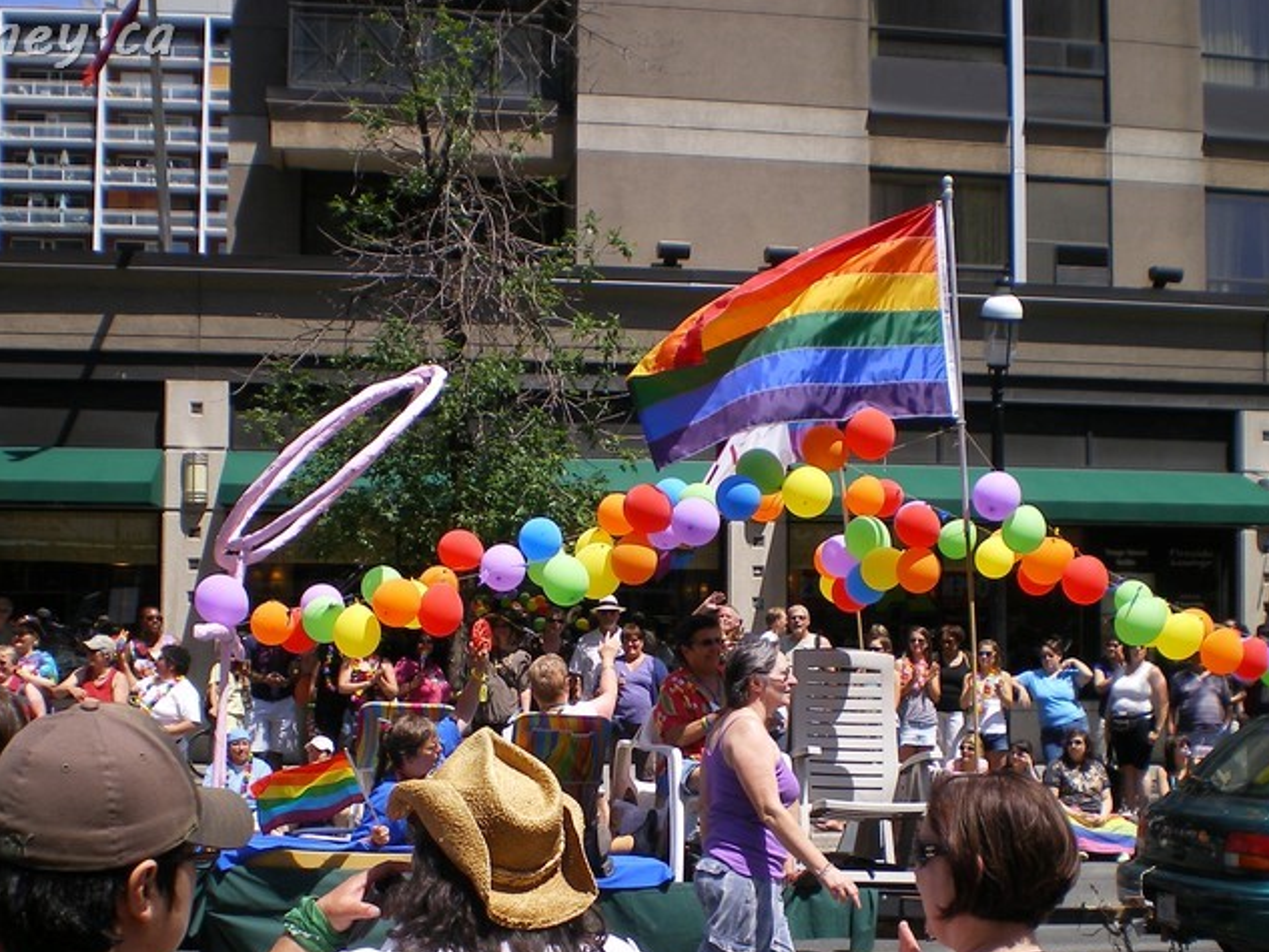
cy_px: 583
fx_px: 1760
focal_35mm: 48
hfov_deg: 39.6
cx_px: 638
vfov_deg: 30.2
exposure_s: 1/320
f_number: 4.6
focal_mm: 6.3
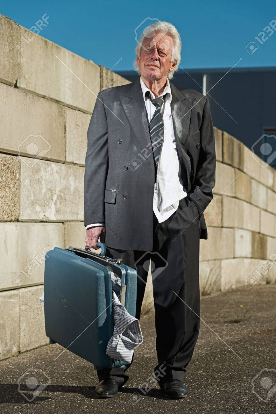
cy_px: 207
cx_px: 138
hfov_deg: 17.5
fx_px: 897
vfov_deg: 26.0
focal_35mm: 78
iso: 400
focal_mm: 78
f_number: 5.6
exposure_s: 1/2500
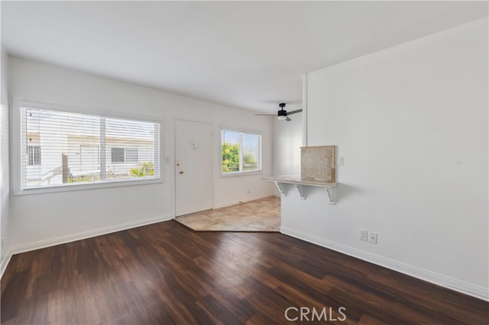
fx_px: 190
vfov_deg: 81.1
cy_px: 162
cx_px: 244
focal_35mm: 14
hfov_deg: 104.3
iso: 100
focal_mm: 14
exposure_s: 1/30
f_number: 10
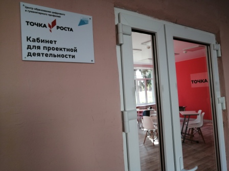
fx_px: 179
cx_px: 114
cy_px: 86
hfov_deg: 65.3
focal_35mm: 27
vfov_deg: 51.4
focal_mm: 3.62
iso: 64
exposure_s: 1/100
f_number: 1.8
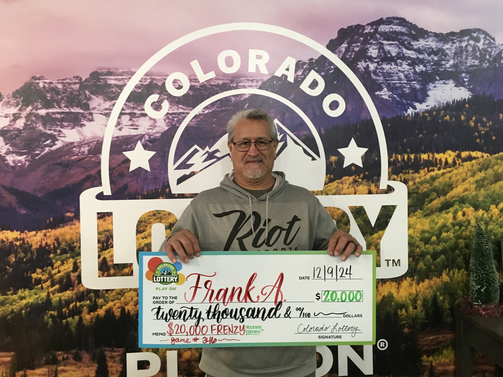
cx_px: 252
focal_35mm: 29
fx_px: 421
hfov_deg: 61.7
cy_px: 188
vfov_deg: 48.2
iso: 200
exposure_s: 1/17
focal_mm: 4.15
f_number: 2.2
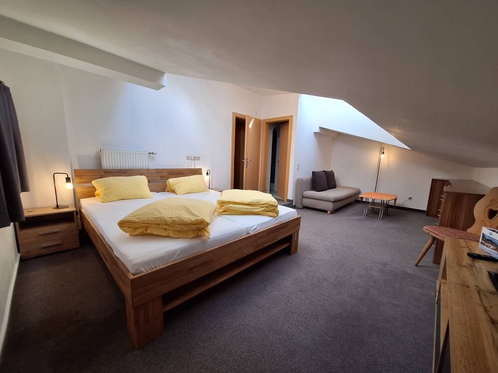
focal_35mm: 13
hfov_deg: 106.2
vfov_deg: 89.9
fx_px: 187
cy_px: 186
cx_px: 249
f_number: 2.2
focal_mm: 1.74
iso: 50
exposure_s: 1/50
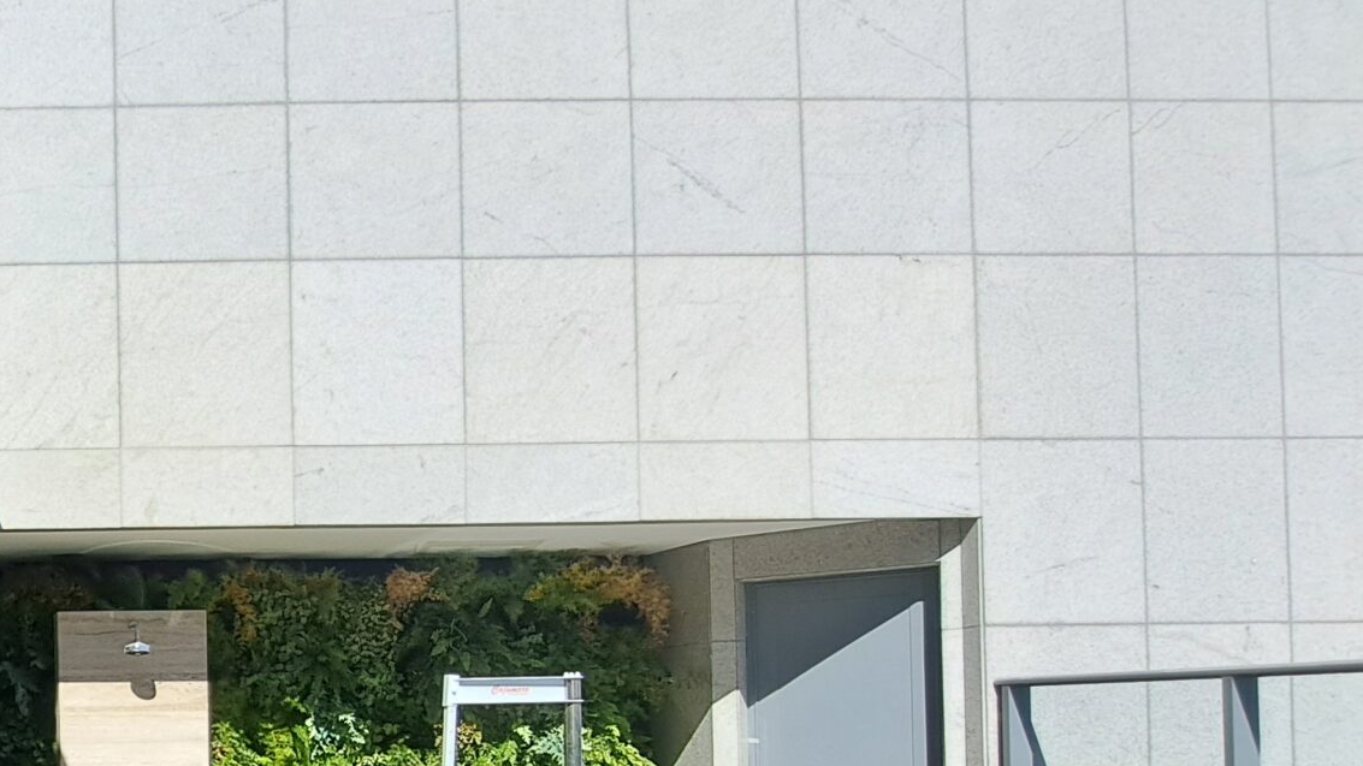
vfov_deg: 34.3
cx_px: -61
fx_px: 1156
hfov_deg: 47.9
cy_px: 709
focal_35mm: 32
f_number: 2.2
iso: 50
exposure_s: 1/1477
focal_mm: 1.74
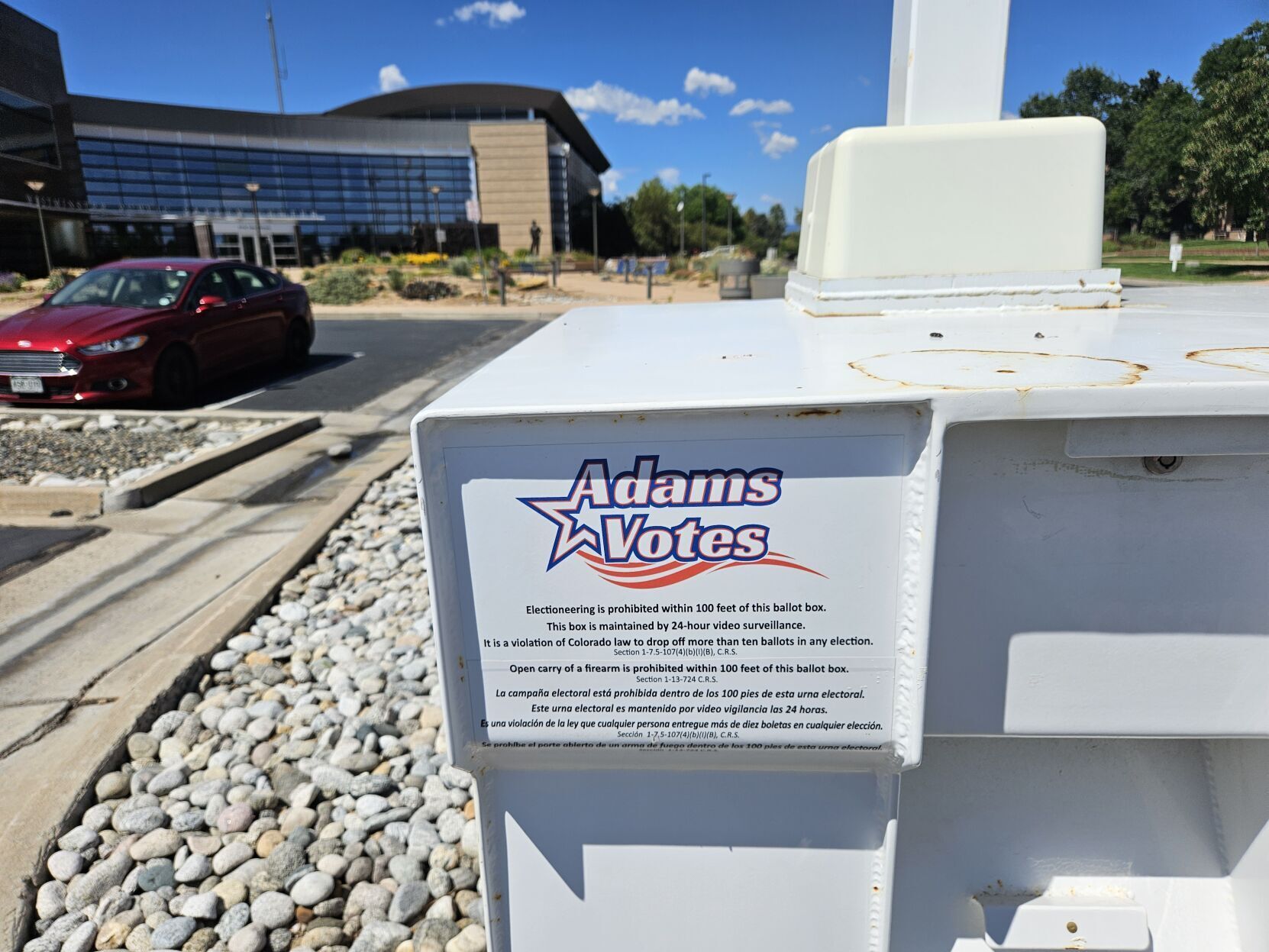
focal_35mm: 23
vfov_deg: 58.9
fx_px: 843
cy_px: 476
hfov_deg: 73.9
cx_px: 634
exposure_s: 1/4493
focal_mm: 5.4
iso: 25
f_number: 1.8
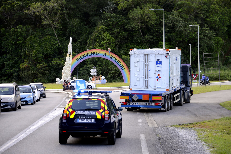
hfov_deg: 17.6
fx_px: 744
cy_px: 77
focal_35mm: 116
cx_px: 116
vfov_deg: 11.8
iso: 500
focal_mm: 116
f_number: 5.6
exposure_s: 1/200
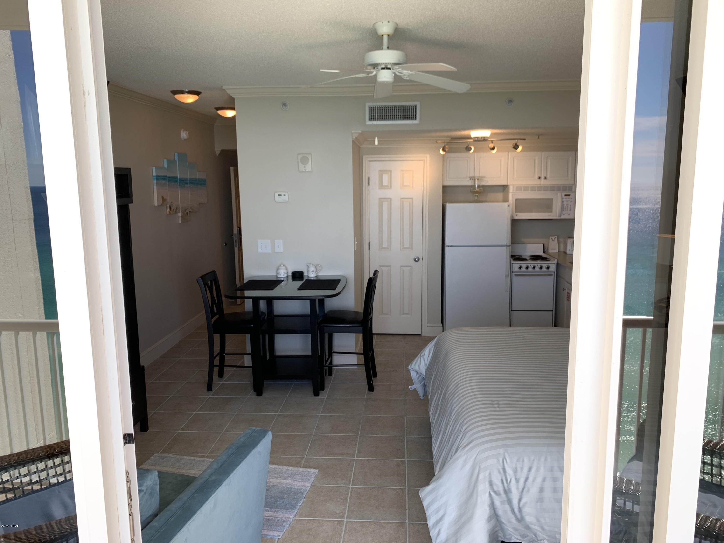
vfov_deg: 53.1
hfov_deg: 67.3
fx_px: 544
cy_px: 272
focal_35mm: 26
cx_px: 362
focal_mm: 4.25
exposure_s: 1/121
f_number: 1.8
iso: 25
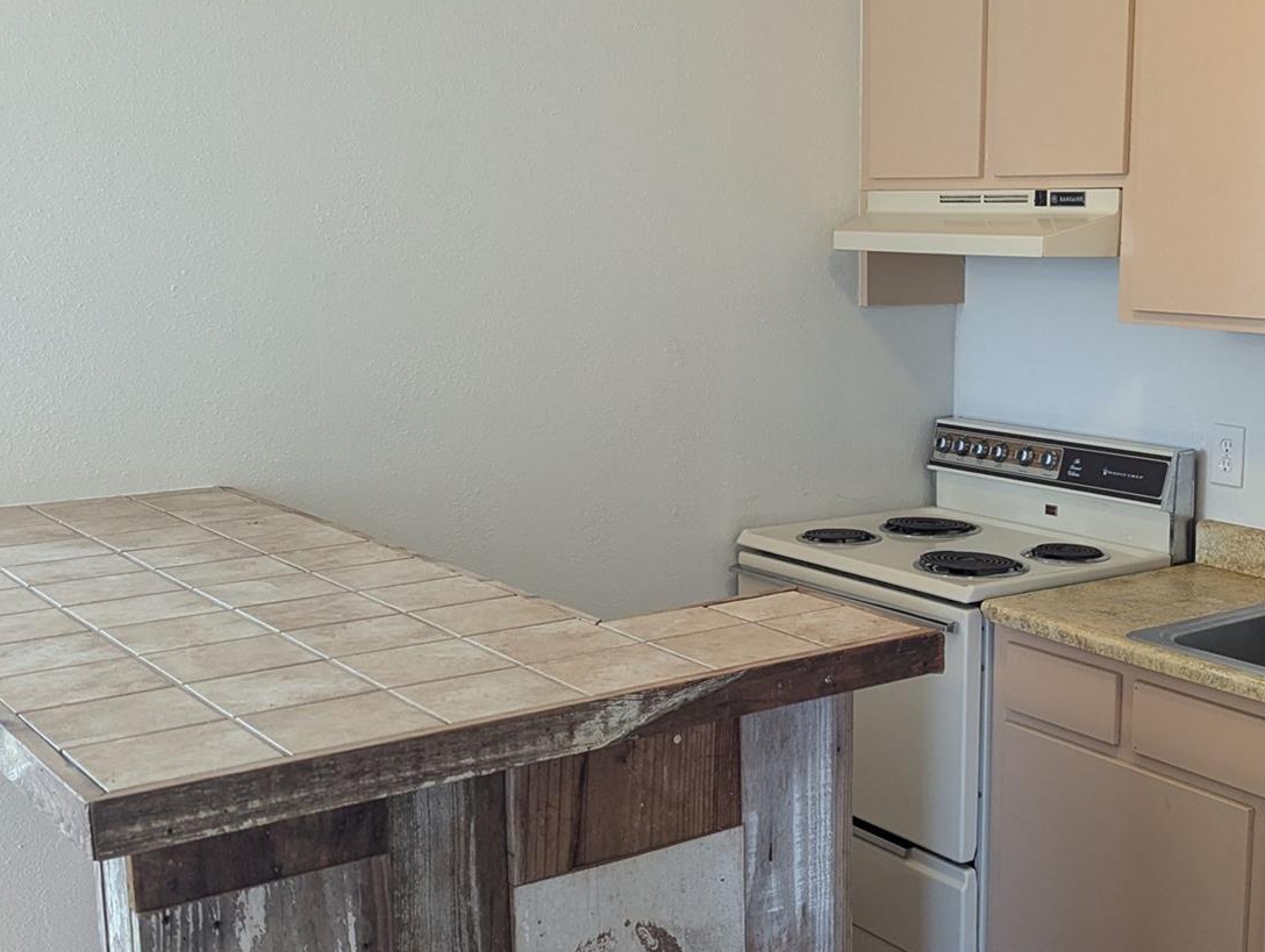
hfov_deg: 41.1
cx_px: 905
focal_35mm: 45
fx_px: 1647
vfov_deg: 32.2
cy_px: 498
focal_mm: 6.81
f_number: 1.85
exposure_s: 1/120
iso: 404
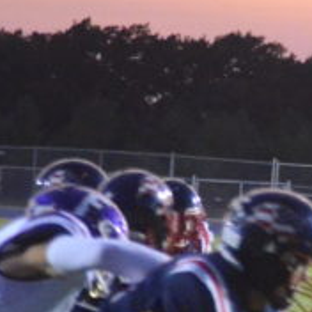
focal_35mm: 459
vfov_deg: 3.8
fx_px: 4681
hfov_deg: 3.7
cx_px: 791
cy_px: 339
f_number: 4.5
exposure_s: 1/320
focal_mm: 62
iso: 6400
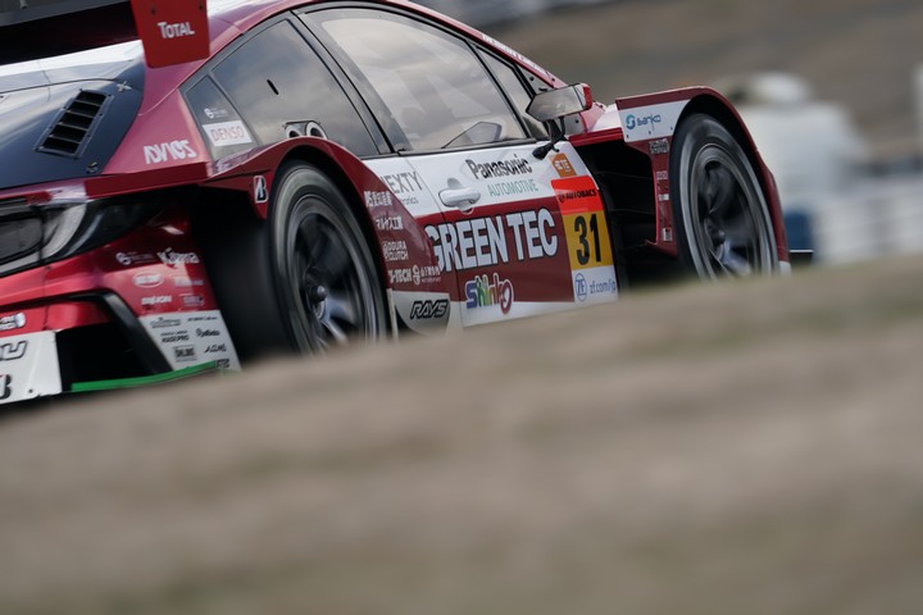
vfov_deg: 2.3
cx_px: 462
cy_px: 308
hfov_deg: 3.4
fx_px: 15382
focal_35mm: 600
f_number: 8
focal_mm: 600
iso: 200
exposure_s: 1/200
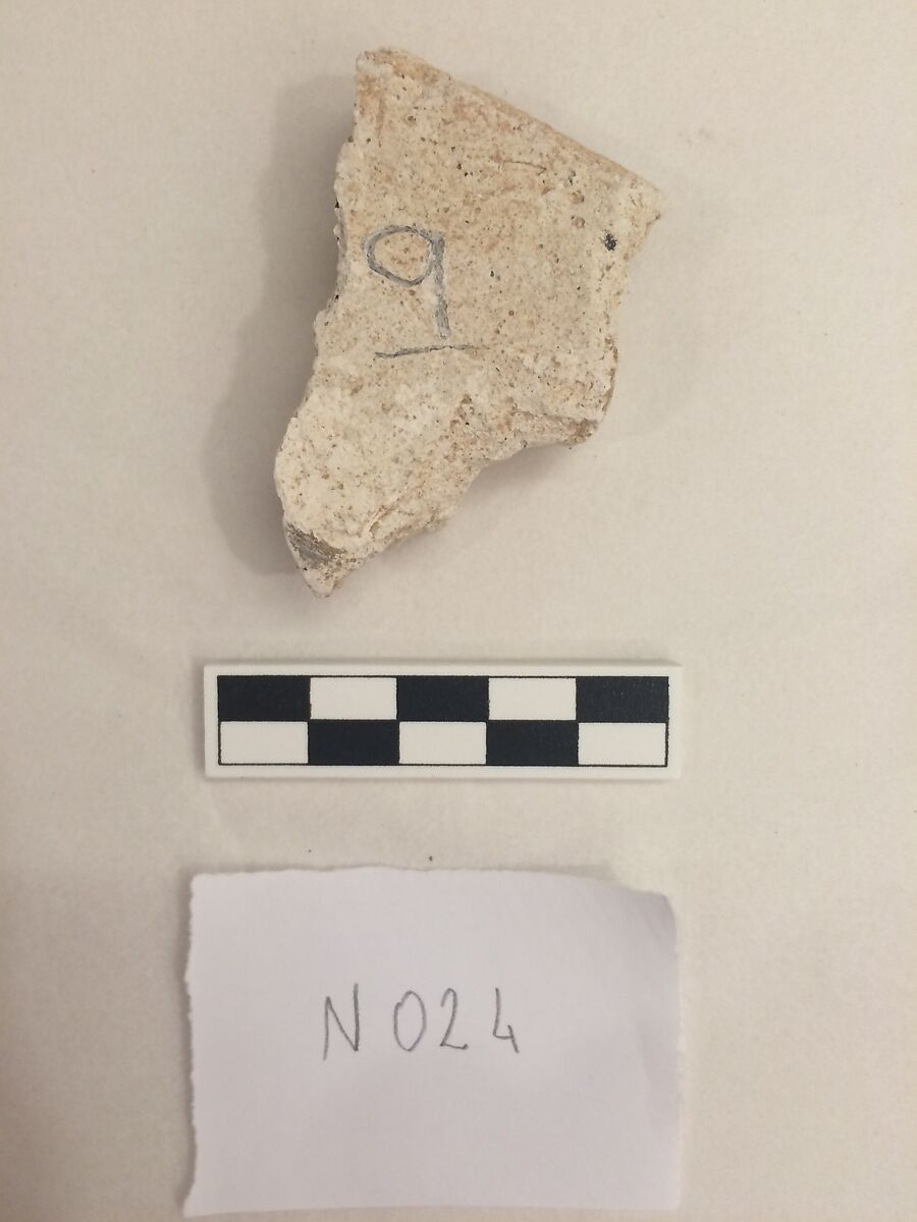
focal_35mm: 29
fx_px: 1024
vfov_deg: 61.7
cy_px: 611
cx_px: 458
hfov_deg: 48.2
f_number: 2.2
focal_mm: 4.15
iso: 64
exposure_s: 1/30
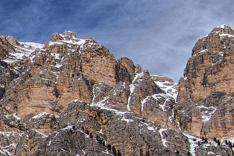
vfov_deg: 12.3
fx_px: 695
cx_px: -211
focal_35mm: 107
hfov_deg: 15.7
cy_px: 223
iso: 200
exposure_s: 1/320
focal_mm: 20
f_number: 14
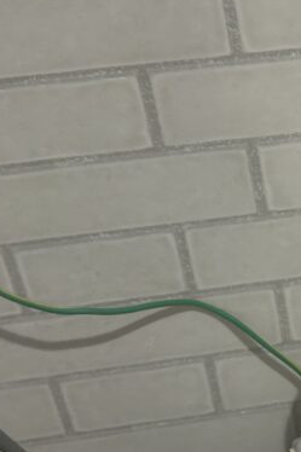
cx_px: 455
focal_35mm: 74
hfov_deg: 16.7
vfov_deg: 27.3
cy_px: 196
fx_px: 929
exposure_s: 1/60
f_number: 1.5
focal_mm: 5.7
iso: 100
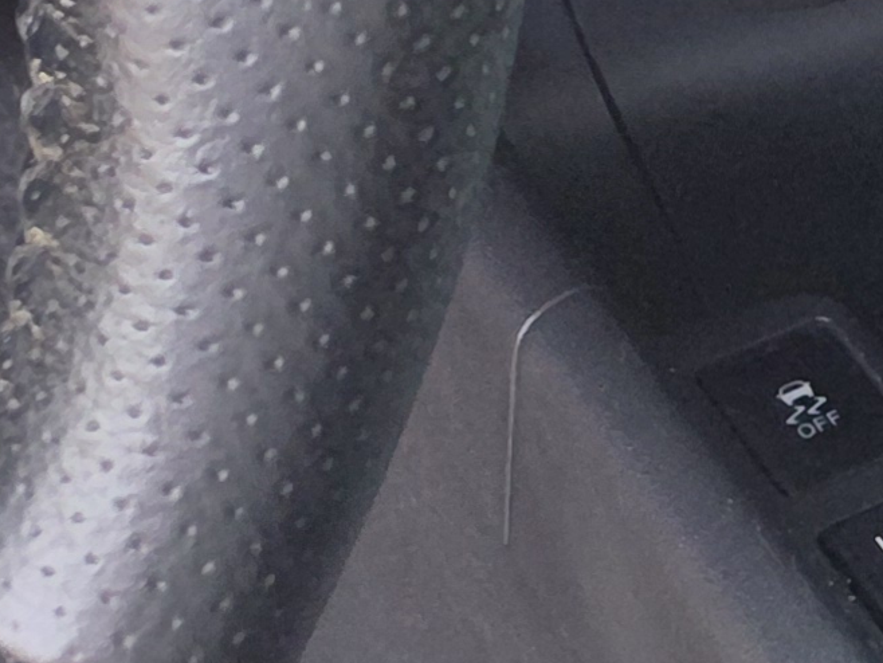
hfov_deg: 10.8
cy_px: -688
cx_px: 2148
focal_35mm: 155
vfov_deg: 9.0
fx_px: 3955
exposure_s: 1/120
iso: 160
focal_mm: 4.69
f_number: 1.8
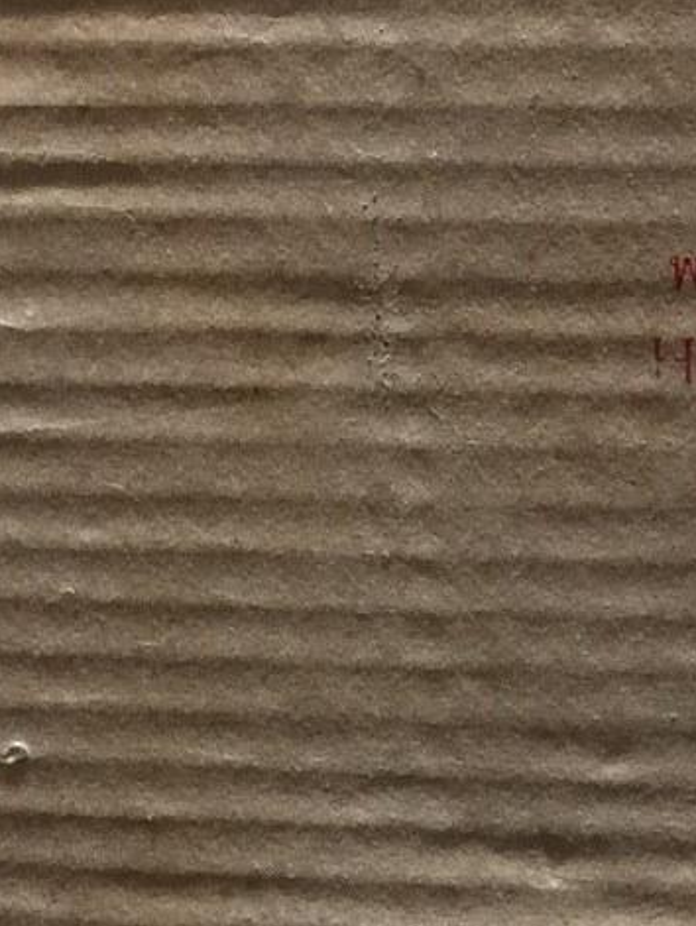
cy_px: 1036
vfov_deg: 15.2
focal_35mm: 126
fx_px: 3373
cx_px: 1239
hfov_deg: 11.0
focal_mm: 4.15
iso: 50
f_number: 2.2
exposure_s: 1/33
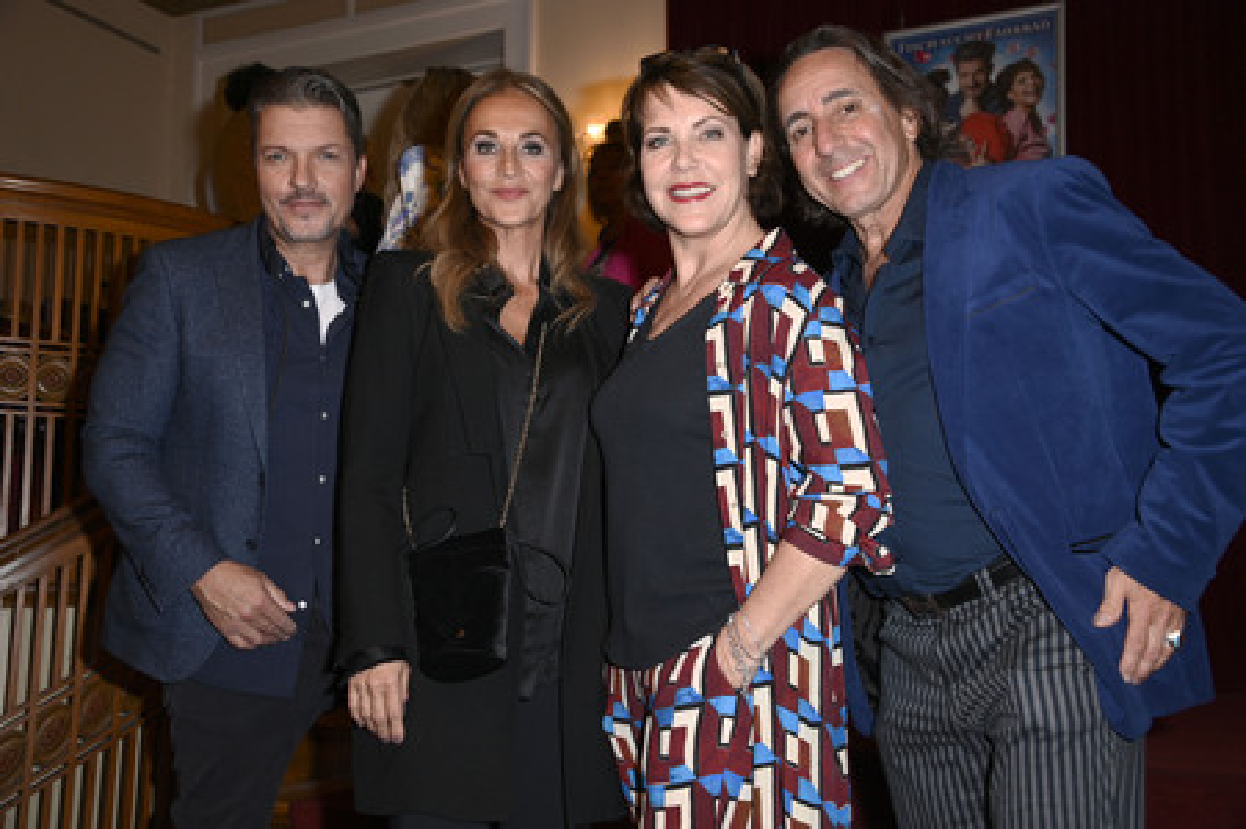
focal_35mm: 40
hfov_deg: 48.5
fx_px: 1383
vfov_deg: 33.4
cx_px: 623
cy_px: 414
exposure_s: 1/200
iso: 800
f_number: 5.6
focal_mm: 40
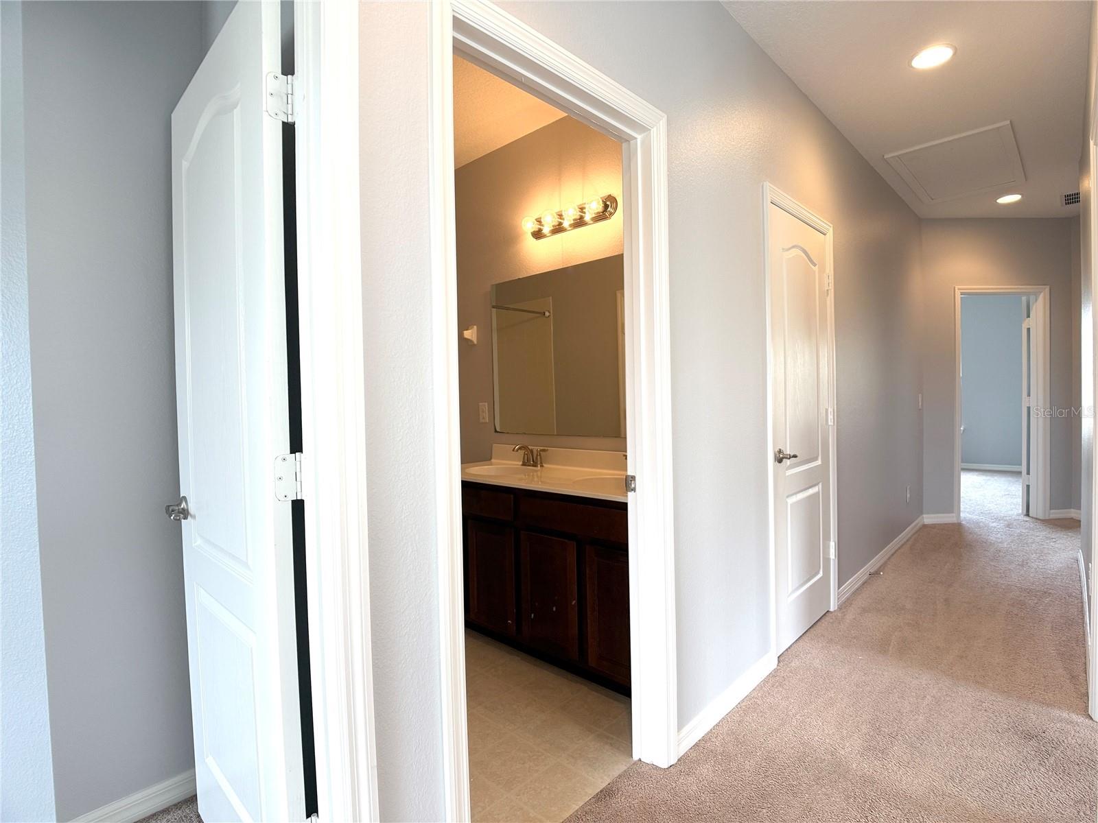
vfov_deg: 56.8
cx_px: 549
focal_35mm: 24
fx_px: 761
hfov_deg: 71.6
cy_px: 412
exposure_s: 1/120
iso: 125
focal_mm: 6.76
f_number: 1.78
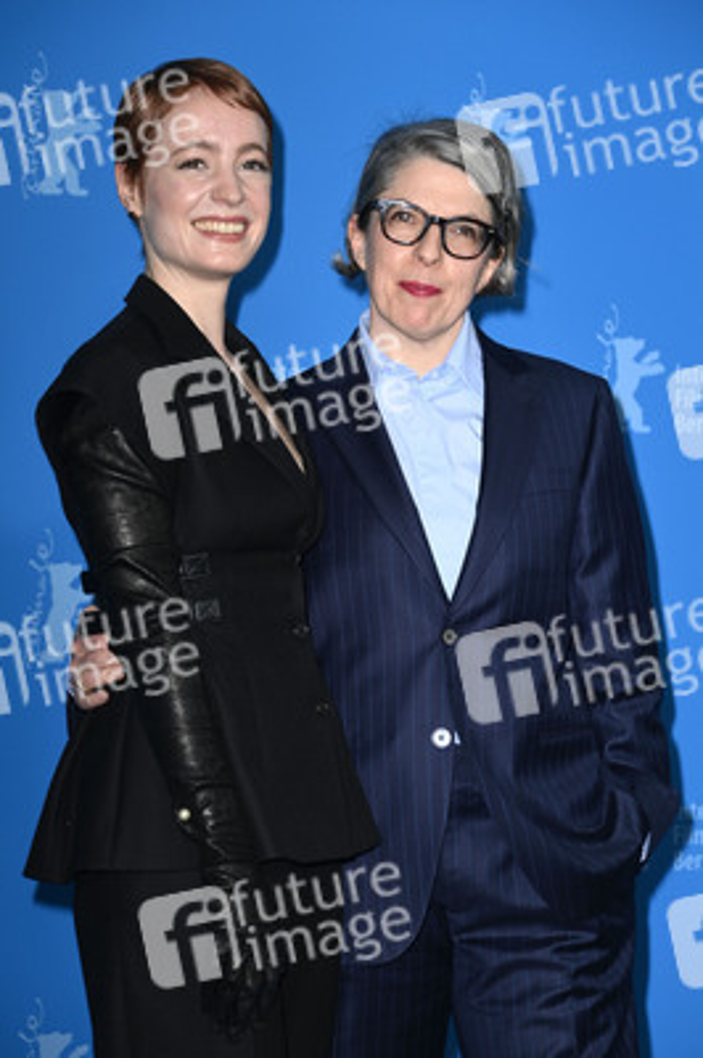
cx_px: 352
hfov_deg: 12.2
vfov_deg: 18.3
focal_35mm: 112
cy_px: 529
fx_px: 3286
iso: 640
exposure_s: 1/250
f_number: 5.6
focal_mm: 112
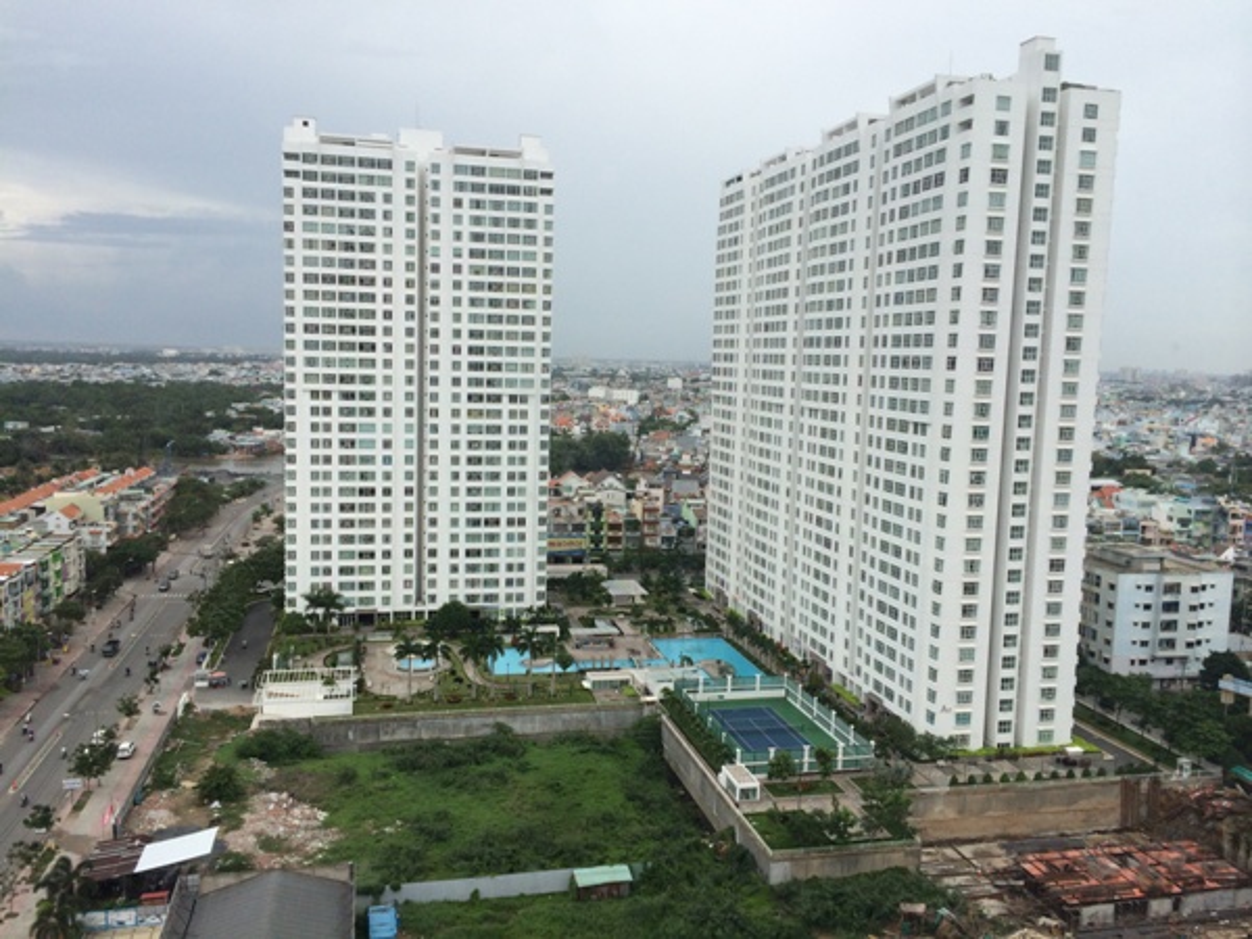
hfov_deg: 60.0
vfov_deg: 46.8
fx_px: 1085
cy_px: 470
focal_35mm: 30
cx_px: 626
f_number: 2.2
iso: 32
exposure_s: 1/1414
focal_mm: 4.12
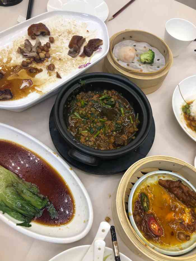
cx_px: 98
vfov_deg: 63.4
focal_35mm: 28
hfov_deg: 49.8
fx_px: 211
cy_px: 130
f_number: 1.8
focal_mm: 4
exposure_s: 1/30
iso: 32
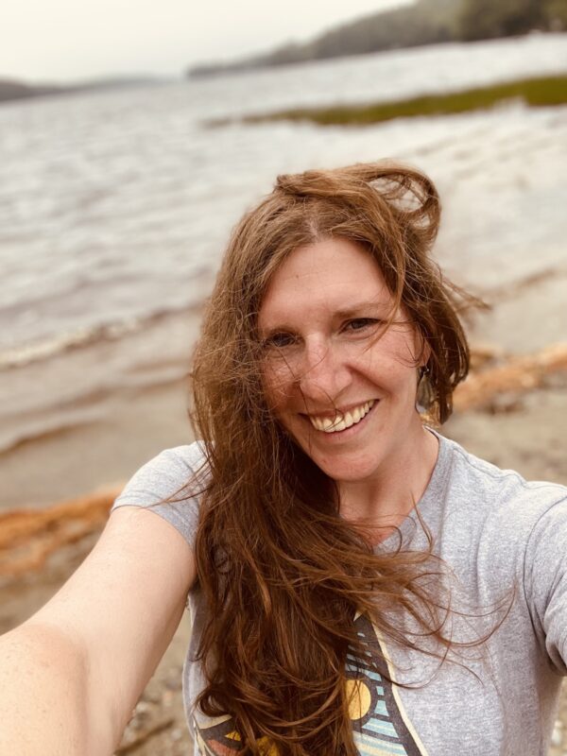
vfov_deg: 60.0
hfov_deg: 46.8
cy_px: 378
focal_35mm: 30
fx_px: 655
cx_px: 284
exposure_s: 1/121
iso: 40
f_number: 2.2
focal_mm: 2.71
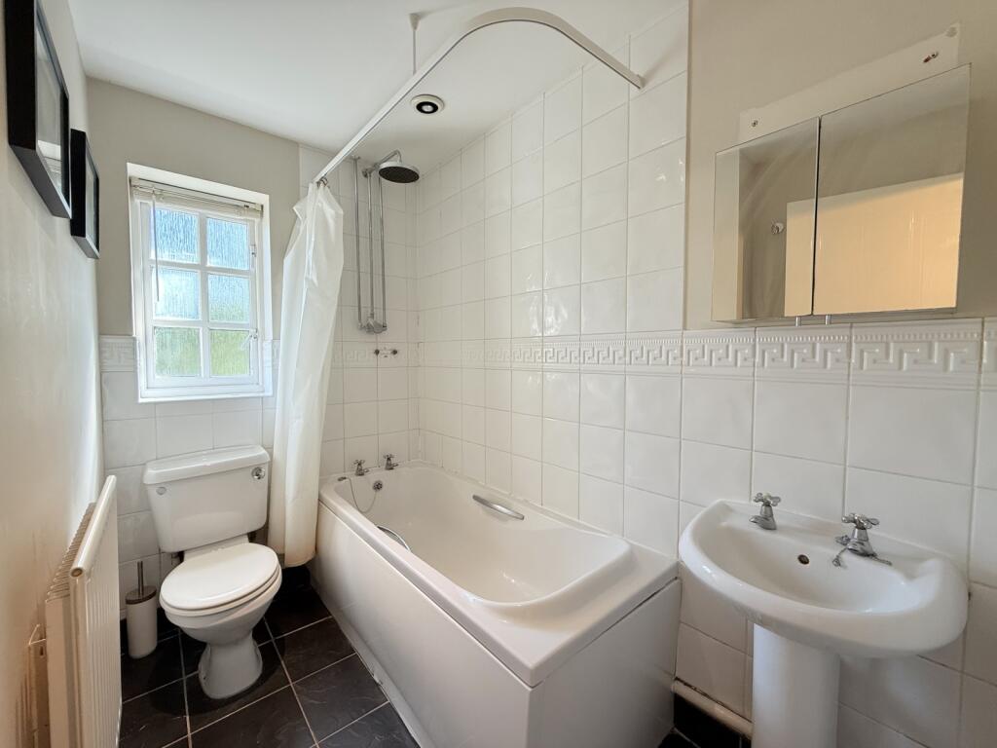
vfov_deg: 85.7
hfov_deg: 102.1
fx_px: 403
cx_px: 498
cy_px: 374
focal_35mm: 14
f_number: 2.2
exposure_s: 1/100
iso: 100
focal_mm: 2.22
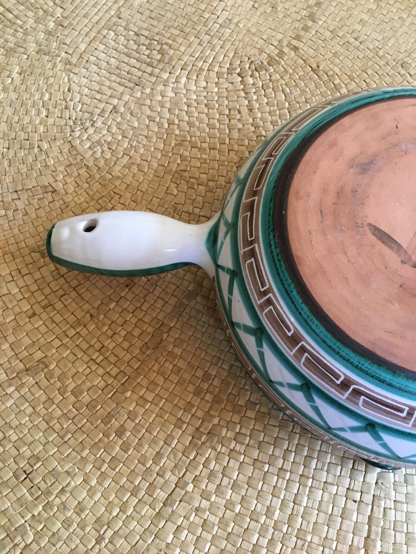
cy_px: 277
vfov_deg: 61.7
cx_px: 208
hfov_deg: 48.2
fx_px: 465
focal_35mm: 29
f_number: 2.2
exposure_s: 1/33
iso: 200
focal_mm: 4.15
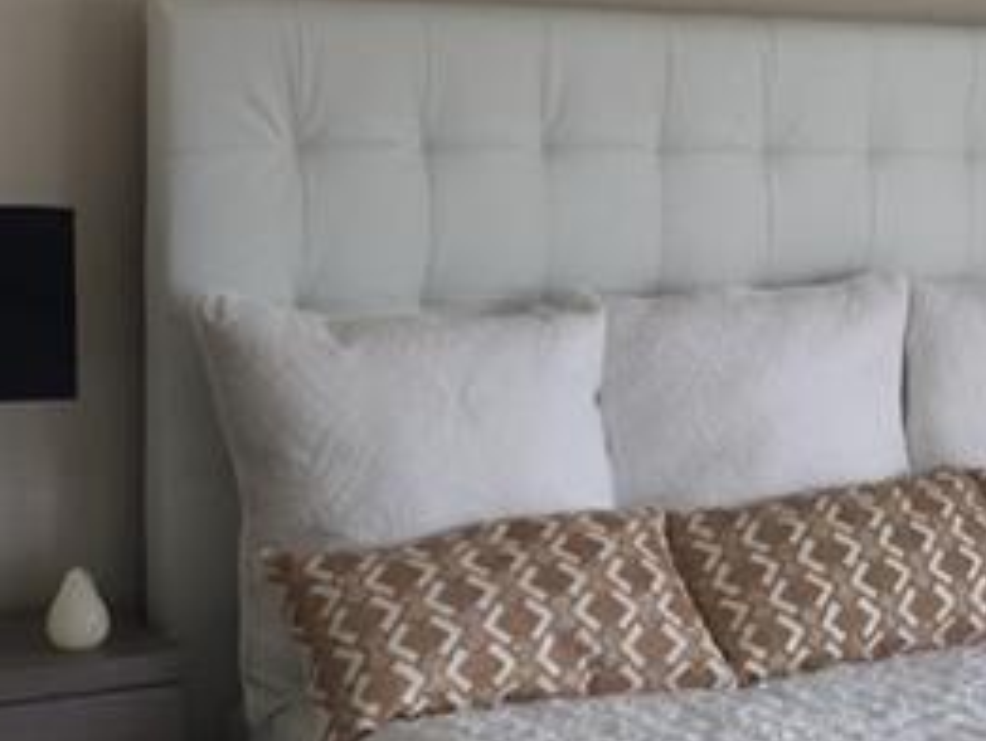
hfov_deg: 21.2
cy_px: 401
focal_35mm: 89
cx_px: 994
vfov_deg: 16.6
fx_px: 2536
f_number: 2.2
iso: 32
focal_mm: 4.15
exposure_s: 1/60
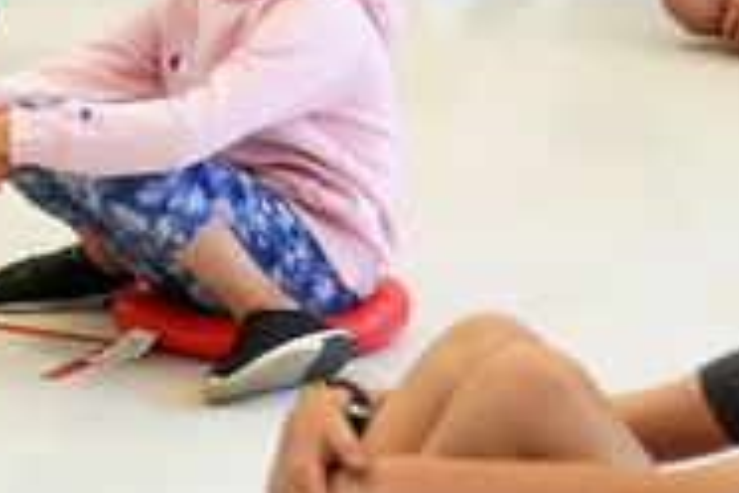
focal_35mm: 215
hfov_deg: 9.6
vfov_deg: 6.4
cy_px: 28
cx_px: 294
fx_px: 4413
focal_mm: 100
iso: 6400
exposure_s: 1/200
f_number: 7.1
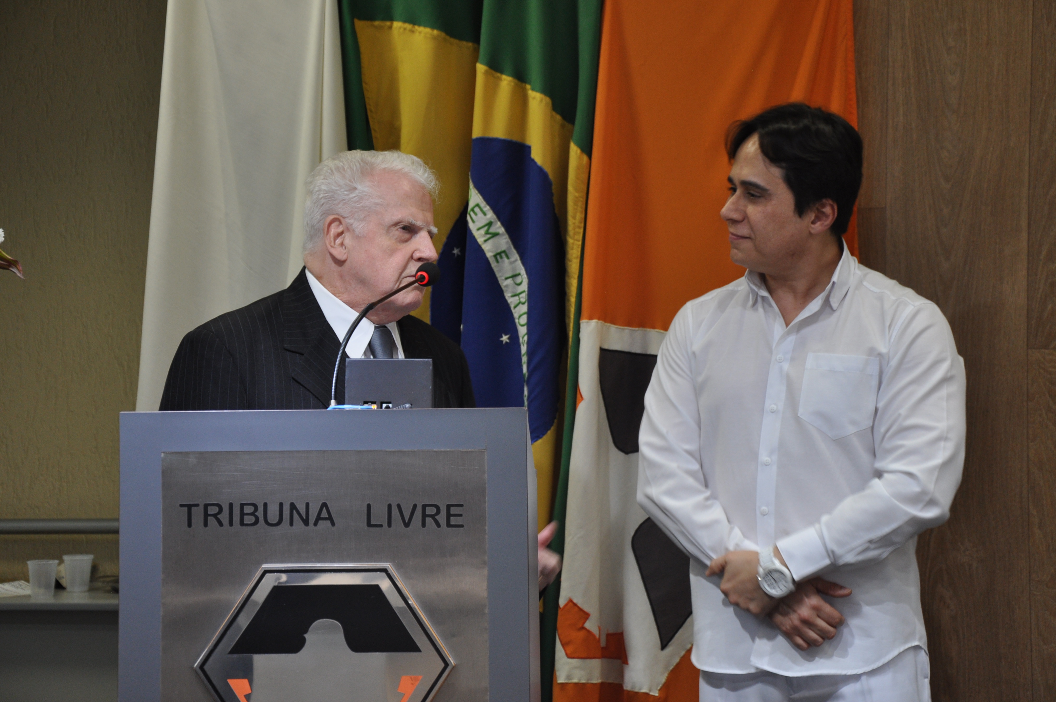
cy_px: 351
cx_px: 528
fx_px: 2725
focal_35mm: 93
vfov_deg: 14.7
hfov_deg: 21.9
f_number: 5.3
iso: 500
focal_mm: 62
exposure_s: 1/30
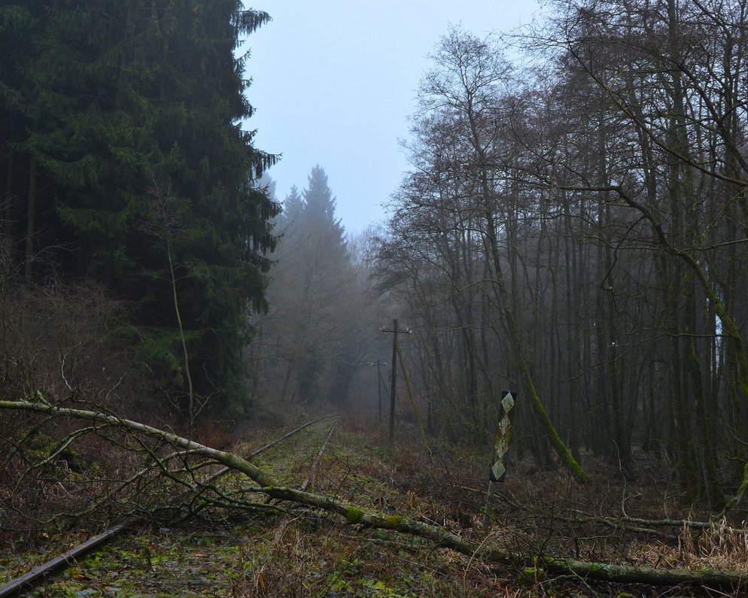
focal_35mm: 51
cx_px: 361
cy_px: 299
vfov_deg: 29.7
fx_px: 1129
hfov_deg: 36.7
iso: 100
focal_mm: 30
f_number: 13
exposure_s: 1/1.3
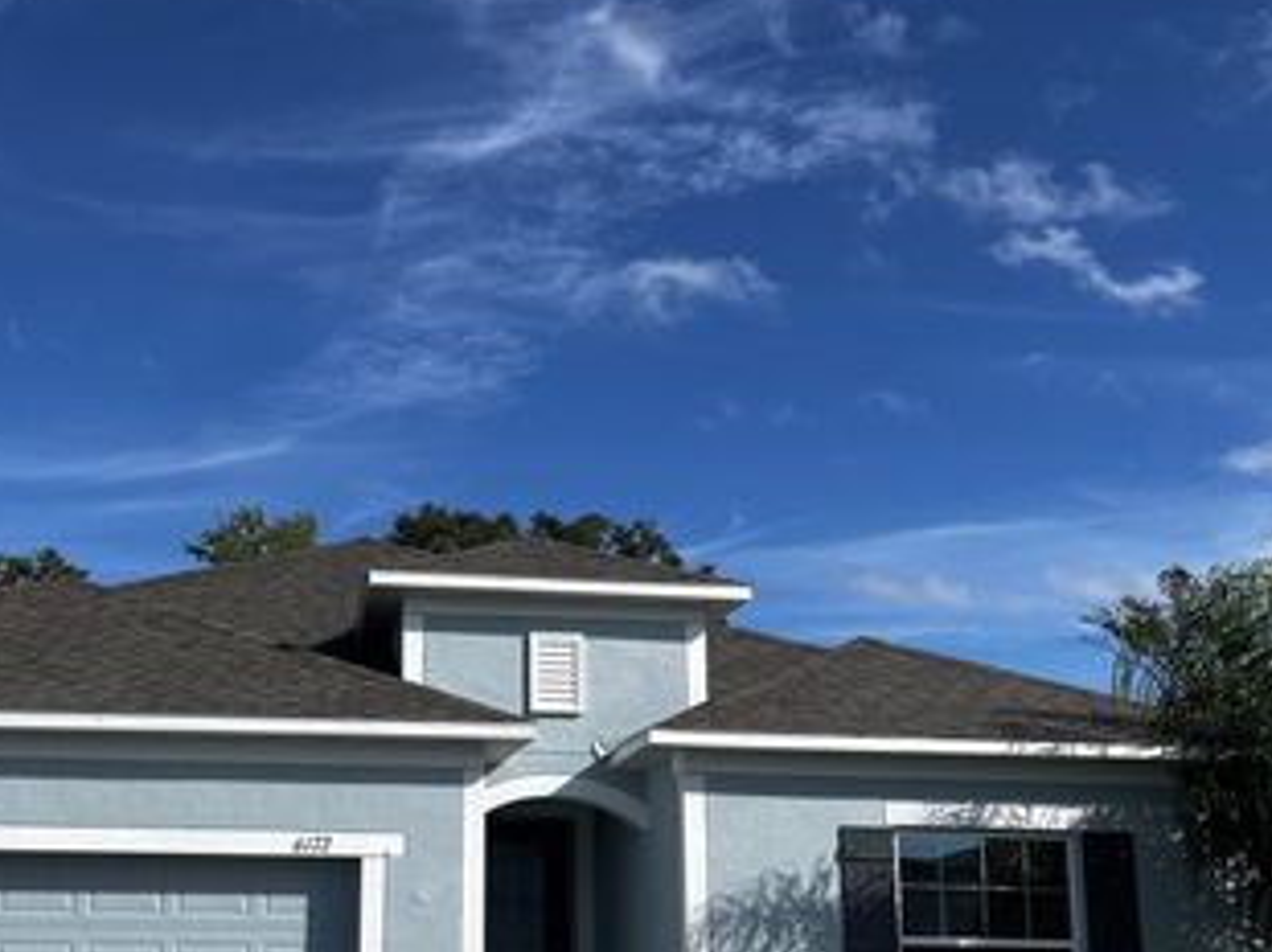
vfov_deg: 34.0
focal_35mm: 42
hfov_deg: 44.1
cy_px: 640
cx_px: 406
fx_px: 1542
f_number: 1.6
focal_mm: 5.1
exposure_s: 1/2632
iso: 50
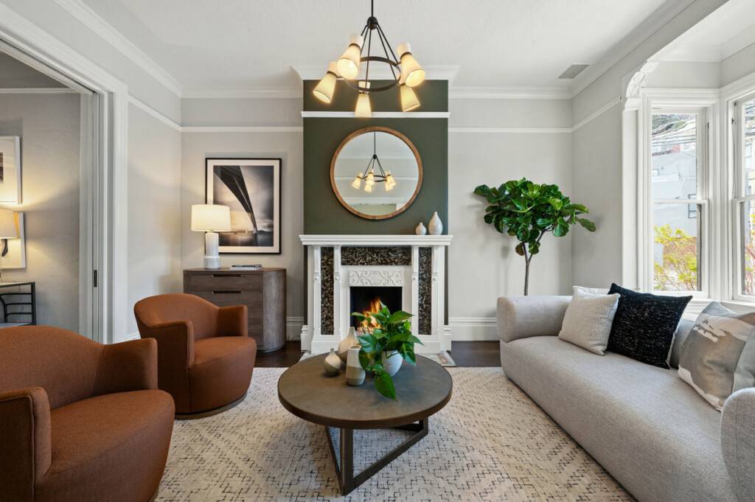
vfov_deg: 77.2
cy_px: 251
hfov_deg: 100.4
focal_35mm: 15
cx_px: 378
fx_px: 314
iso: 400
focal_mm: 15
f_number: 11
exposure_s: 1/13
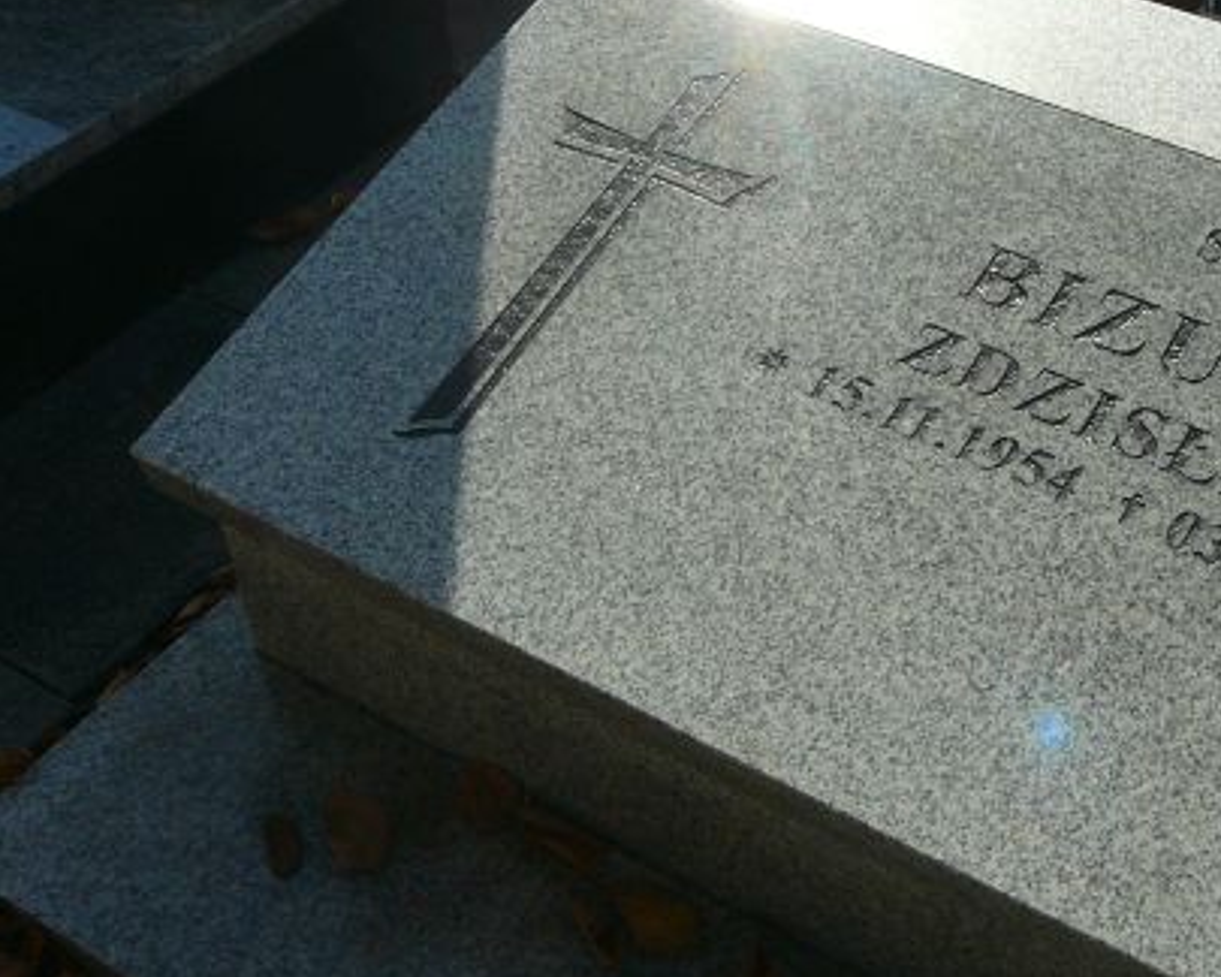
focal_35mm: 54
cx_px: 910
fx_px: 1951
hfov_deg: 34.1
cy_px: 362
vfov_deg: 28.0
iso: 80
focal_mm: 5.2
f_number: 5
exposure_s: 1/400
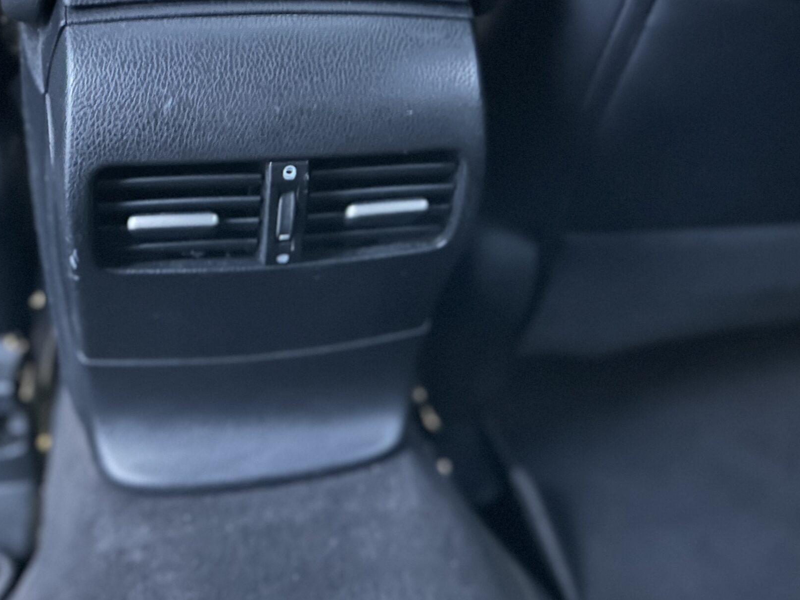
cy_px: 214
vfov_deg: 37.4
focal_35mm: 38
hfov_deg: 48.8
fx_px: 878
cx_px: 337
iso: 3200
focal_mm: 6.86
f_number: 1.78
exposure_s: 1/9
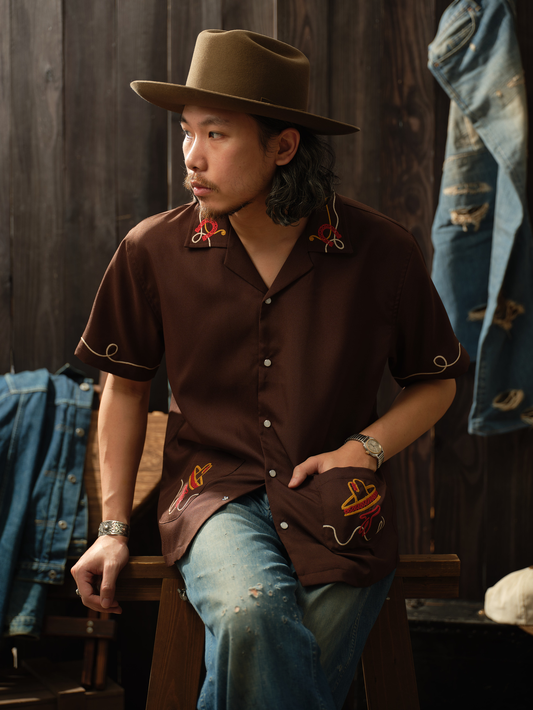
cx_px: 266
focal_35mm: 79
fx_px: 1622
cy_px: 355
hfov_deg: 18.7
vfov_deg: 24.7
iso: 80
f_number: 4
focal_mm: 100
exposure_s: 1/125
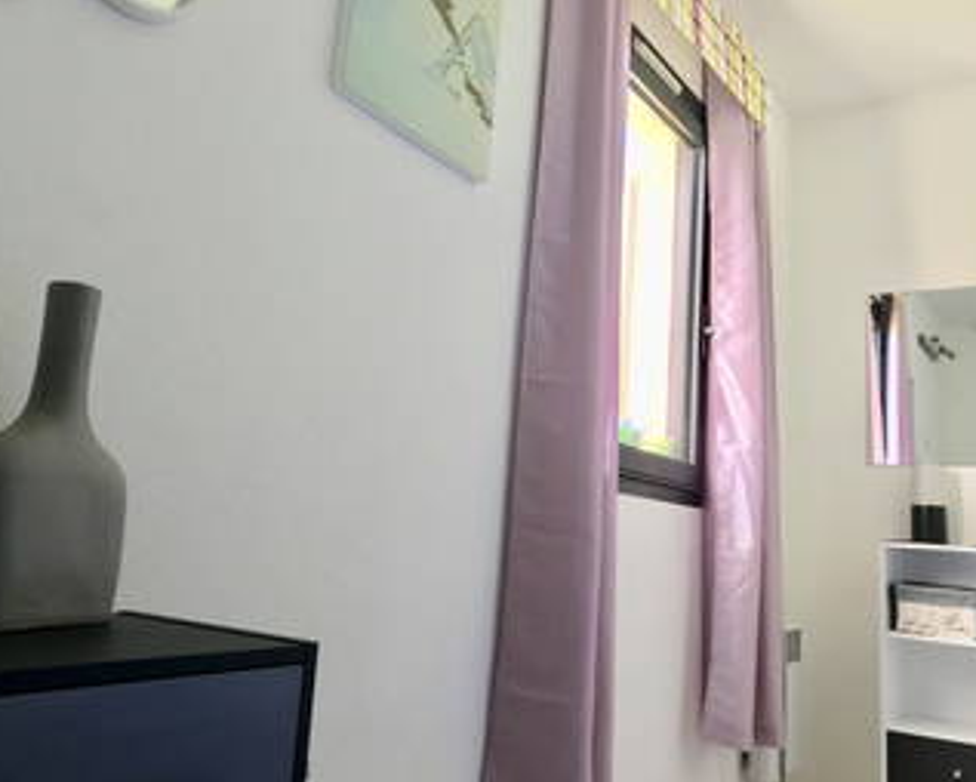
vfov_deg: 47.2
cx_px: 483
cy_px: 388
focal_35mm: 31
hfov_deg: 57.1
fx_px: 896
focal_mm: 3.99
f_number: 1.8
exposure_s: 1/50
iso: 32
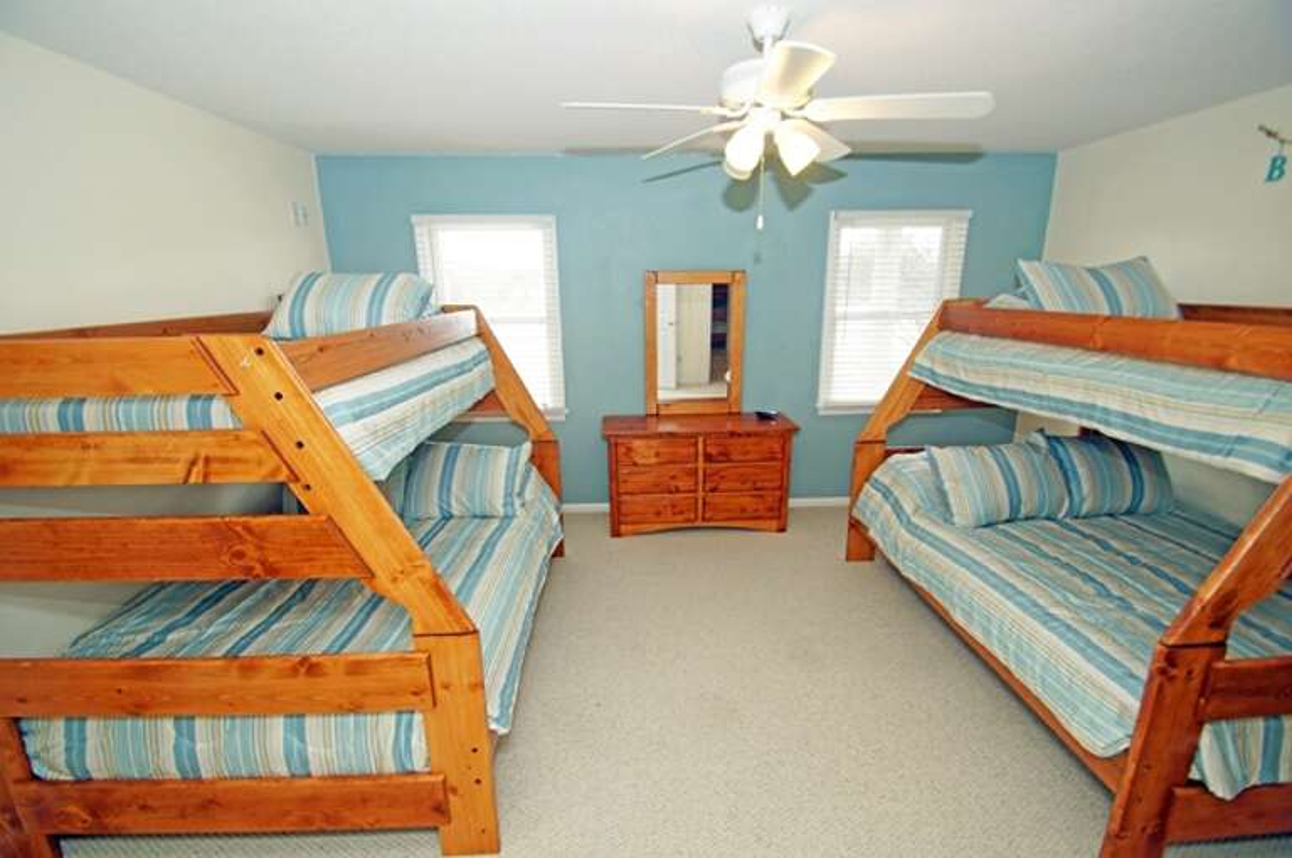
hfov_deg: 100.5
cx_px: 646
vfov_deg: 77.2
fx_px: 538
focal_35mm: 15
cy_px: 429
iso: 200
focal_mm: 10
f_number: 4
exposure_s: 1/60
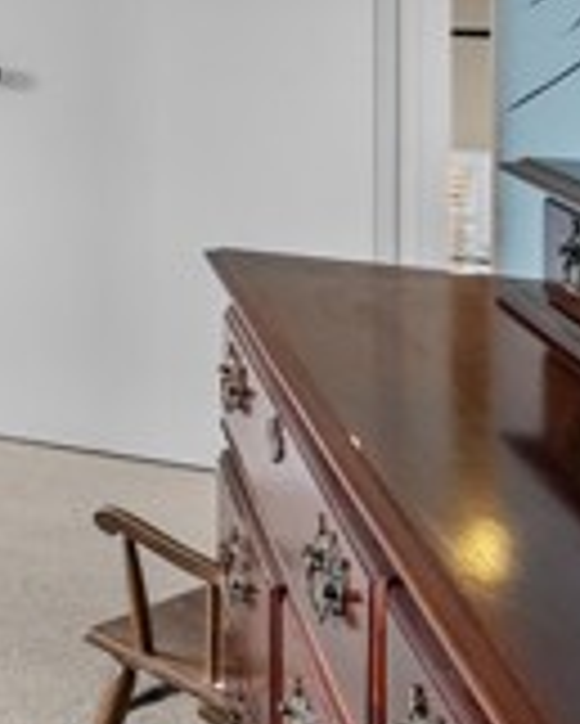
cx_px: -764
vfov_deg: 30.3
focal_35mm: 56
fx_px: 1200
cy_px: -56
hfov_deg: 15.8
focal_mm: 15
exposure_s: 1/2.5
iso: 250
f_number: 9
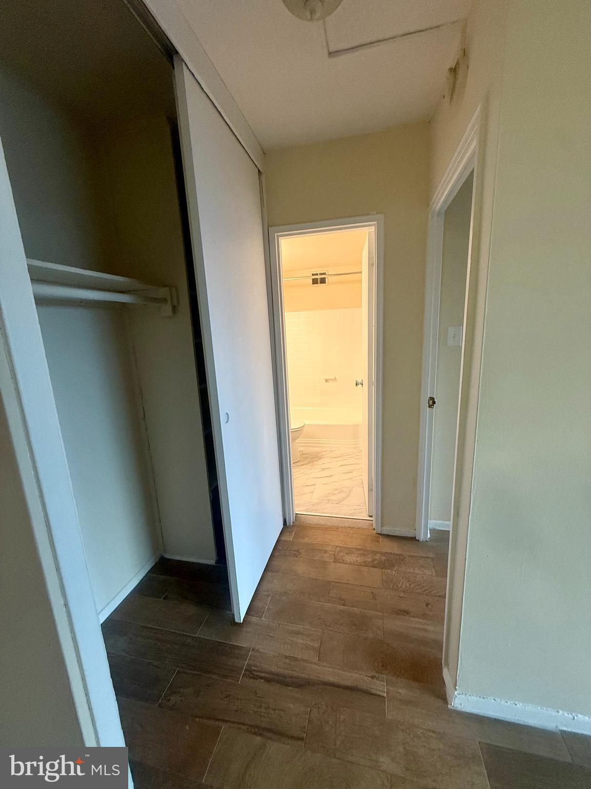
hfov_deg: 85.7
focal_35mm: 14
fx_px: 319
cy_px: 394
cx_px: 296
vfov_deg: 102.1
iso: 320
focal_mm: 2.22
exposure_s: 1/120
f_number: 2.2
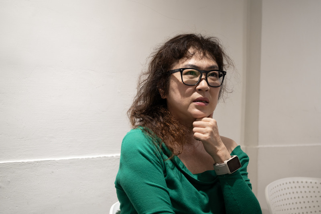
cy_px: 107
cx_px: 160
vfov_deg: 19.4
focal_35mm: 70
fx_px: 624
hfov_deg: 28.9
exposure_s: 1/250
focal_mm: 70
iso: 800
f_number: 2.8
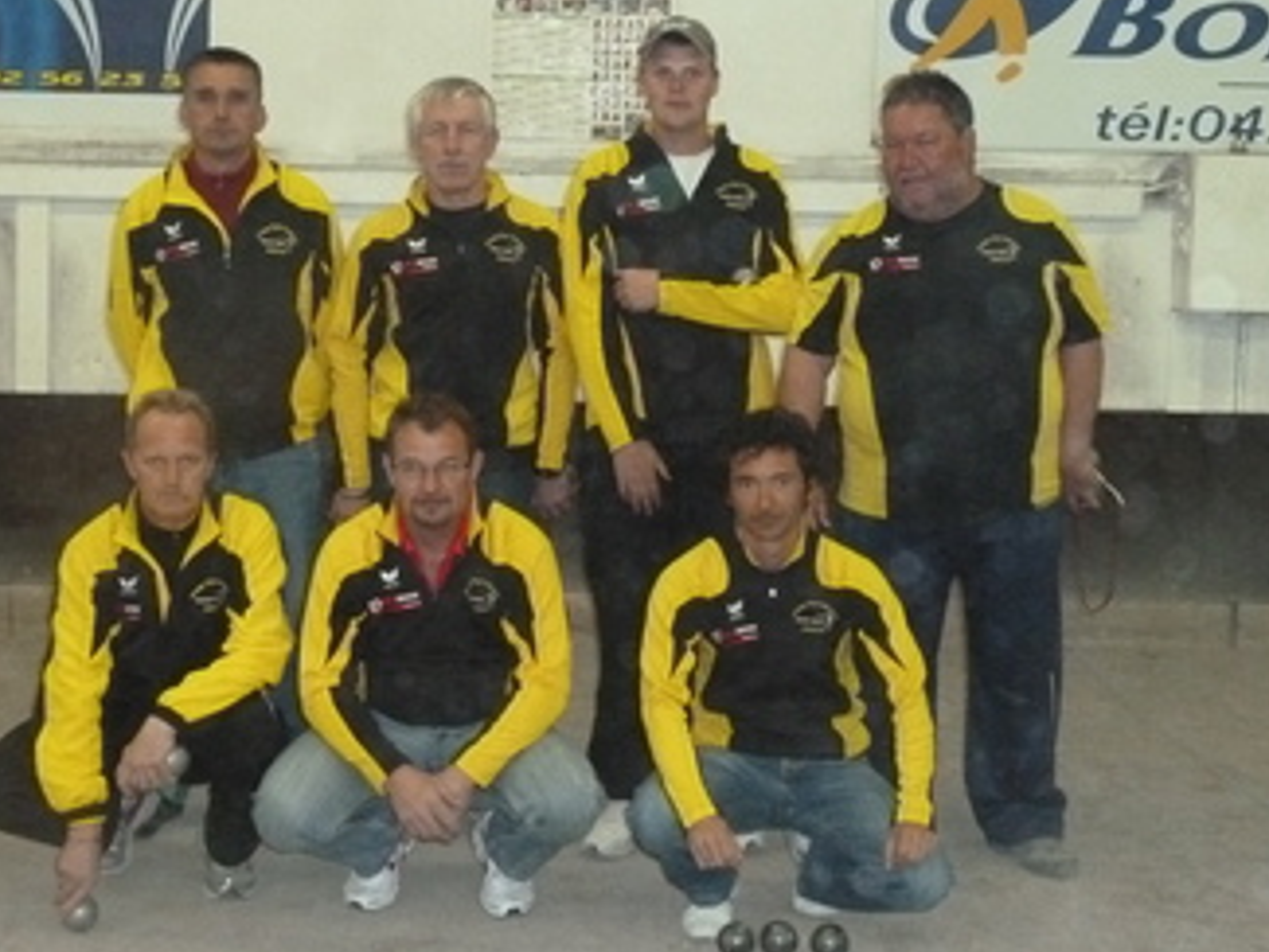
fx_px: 1980
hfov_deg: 35.5
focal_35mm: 54
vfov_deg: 27.0
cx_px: 560
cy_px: 416
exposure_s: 1/30
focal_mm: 7.3
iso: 1000
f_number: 5
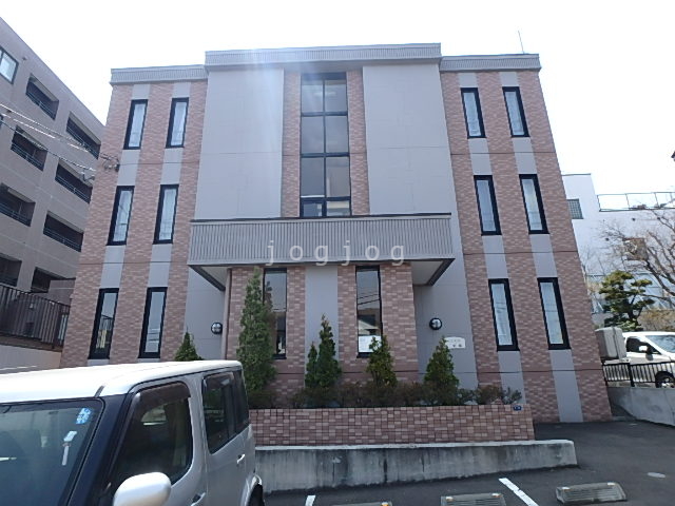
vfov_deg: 63.4
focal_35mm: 21
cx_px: 338
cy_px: 253
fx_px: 409
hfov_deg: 79.0
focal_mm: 3.7
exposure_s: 1/500
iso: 125
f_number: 3.5
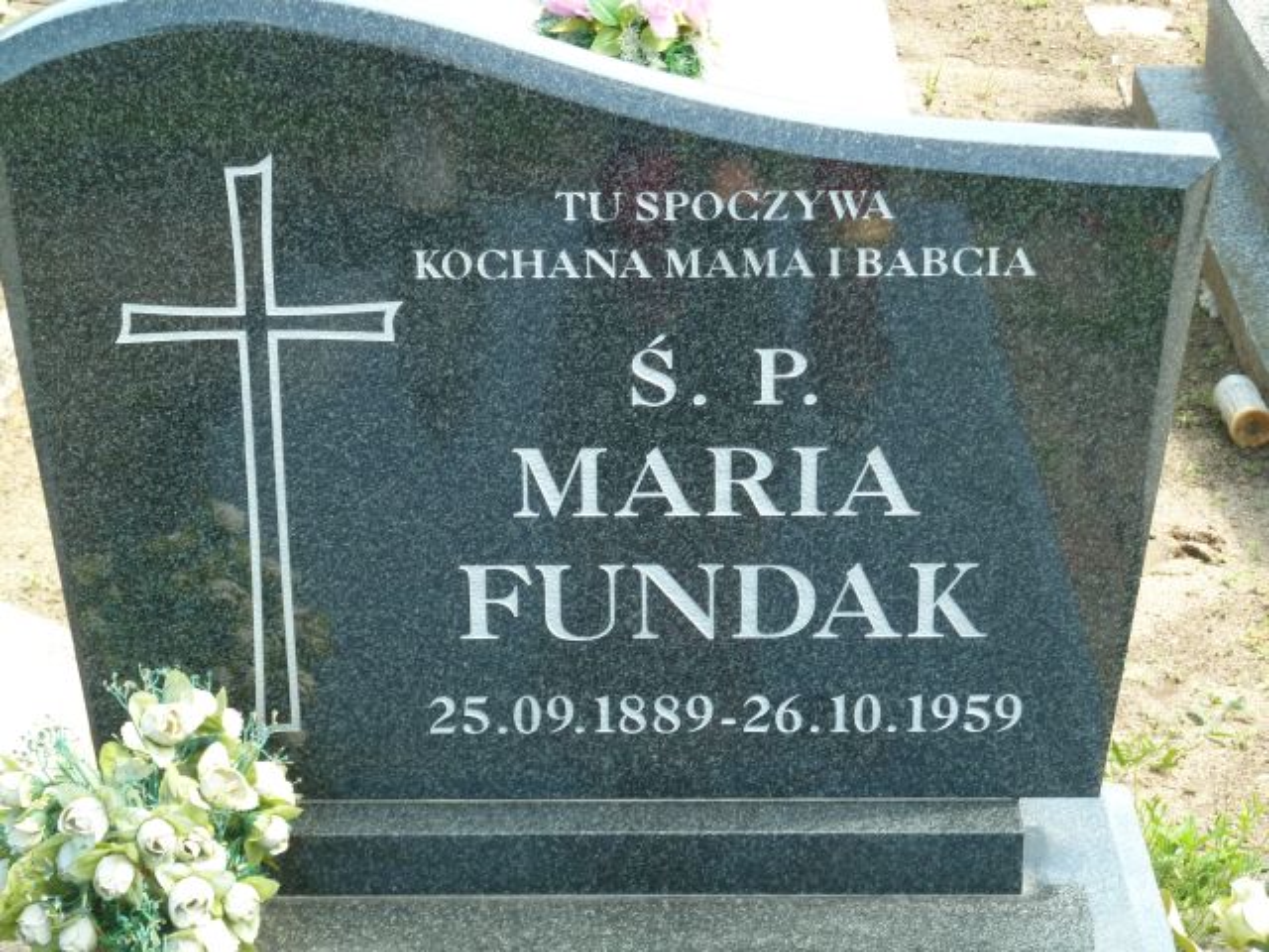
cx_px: 634
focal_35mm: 90
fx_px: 3299
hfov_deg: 21.8
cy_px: 476
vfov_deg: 16.4
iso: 160
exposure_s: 1/100
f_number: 4.3
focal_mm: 14.7
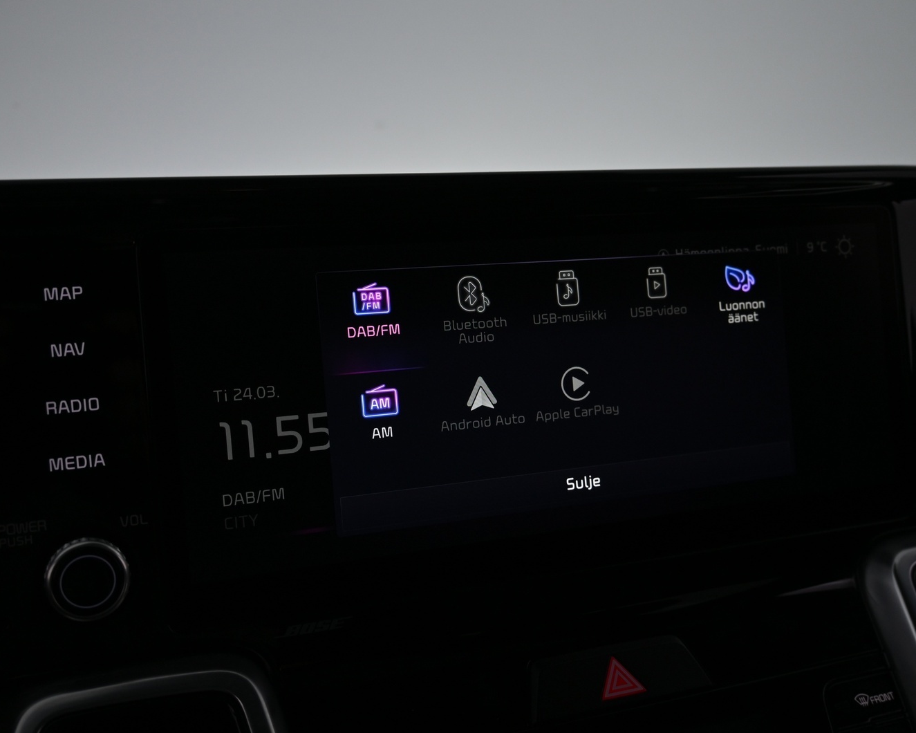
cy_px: 362
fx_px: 1073
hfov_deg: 46.2
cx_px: 492
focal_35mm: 40
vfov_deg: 37.7
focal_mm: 23
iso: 360
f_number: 4.2
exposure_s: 1/40
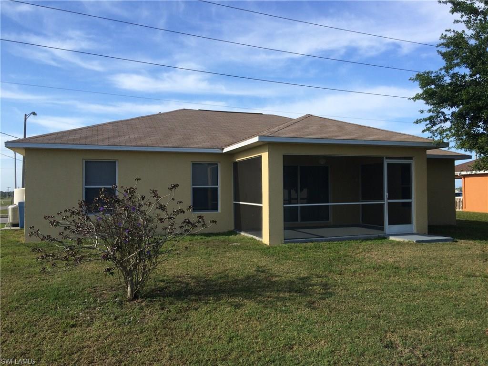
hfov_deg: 61.7
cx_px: 244
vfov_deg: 48.2
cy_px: 183
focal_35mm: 29
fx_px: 409
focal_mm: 4.15
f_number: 2.2
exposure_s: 1/1520
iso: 32
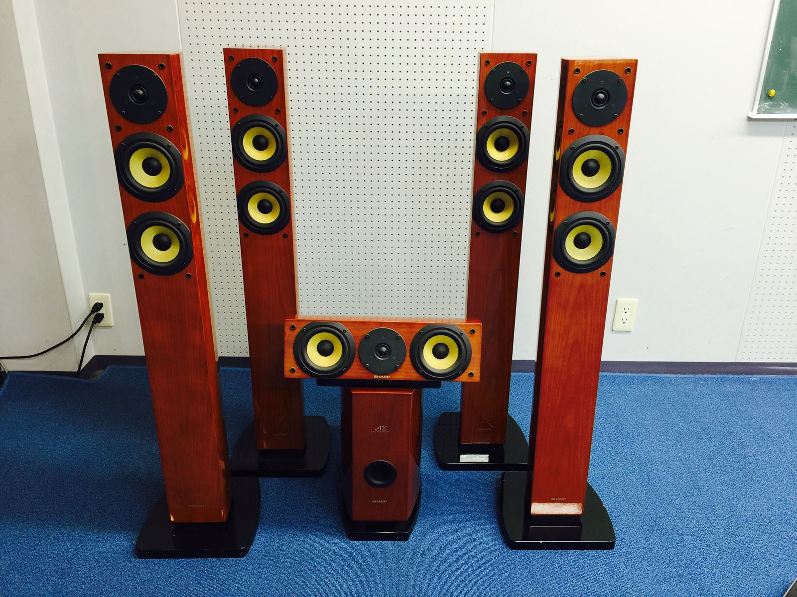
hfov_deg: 61.7
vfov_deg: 48.2
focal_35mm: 29
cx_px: 398
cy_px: 298
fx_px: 668
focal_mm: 4.15
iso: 40
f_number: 2.2
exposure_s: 1/17
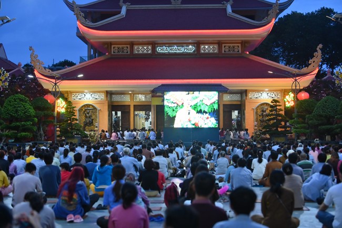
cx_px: 171
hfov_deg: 28.9
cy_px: 114
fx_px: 665
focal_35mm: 70
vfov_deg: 19.4
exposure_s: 1/160
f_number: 2.8
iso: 1250
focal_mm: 70
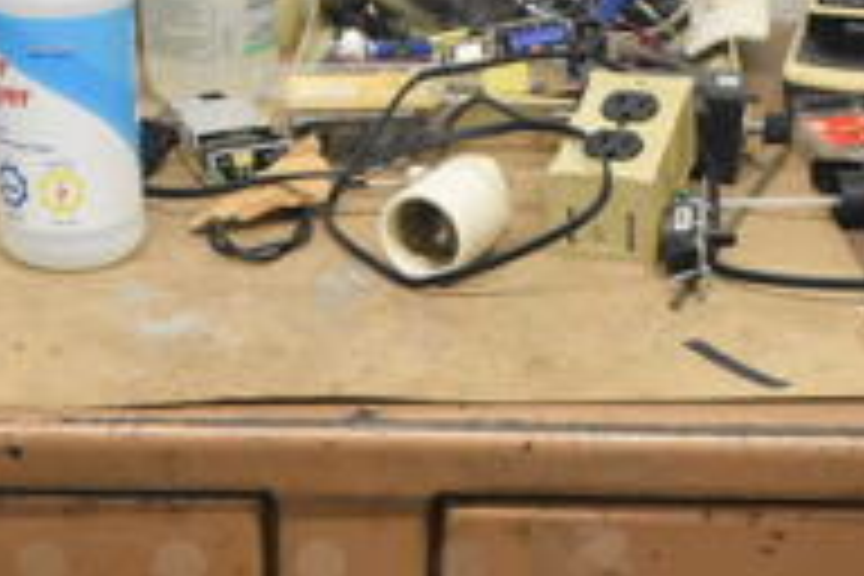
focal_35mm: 86
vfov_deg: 15.2
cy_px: 747
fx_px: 2064
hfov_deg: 23.6
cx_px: 320
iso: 3200
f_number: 3.5
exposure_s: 1/125
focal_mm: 18
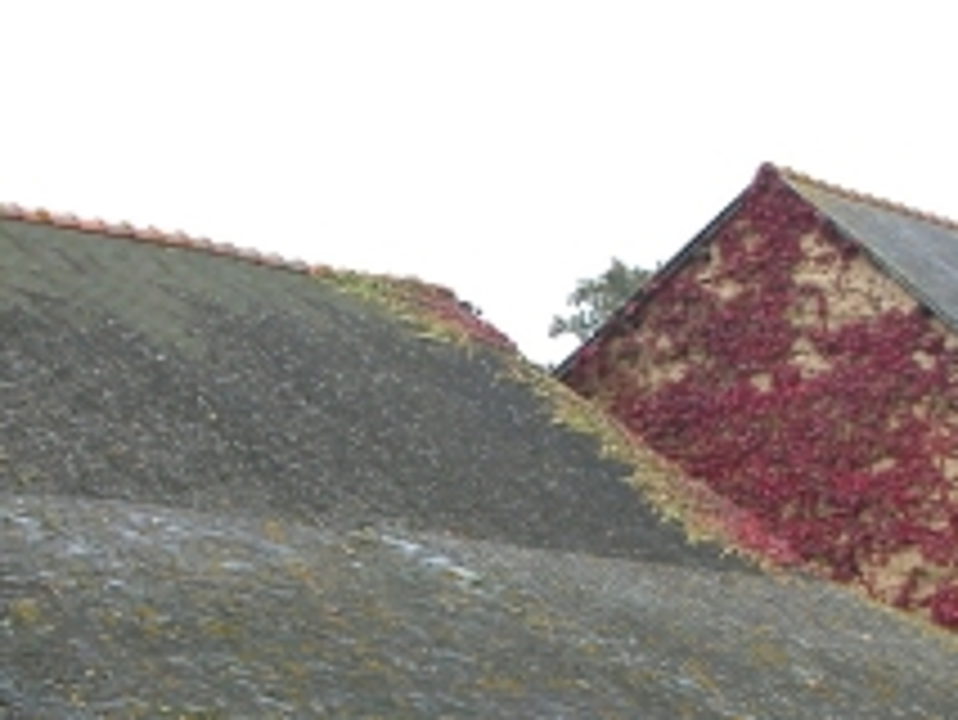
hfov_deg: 17.6
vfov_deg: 13.2
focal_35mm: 112
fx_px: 3101
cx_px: 432
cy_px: 572
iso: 100
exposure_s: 1/55.6
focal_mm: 8.9
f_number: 3.5
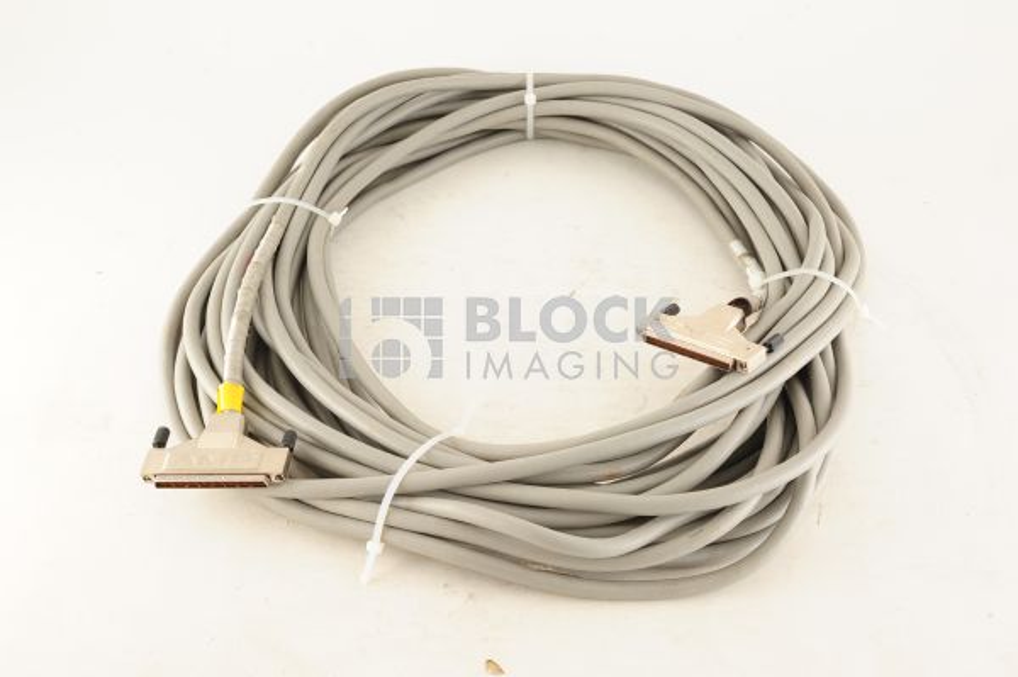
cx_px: 509
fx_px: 1413
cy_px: 338
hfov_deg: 39.6
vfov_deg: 26.9
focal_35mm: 50
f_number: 11
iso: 1600
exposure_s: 1/125
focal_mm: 50
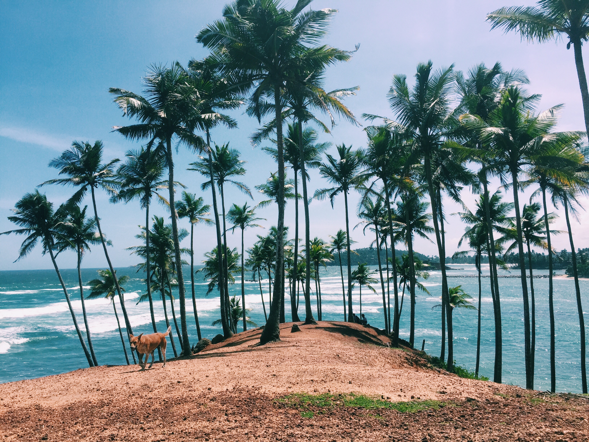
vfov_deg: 48.2
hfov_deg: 61.7
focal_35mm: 29
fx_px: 493
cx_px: 294
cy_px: 221
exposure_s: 1/2825
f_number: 2.2
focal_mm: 4.15
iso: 32
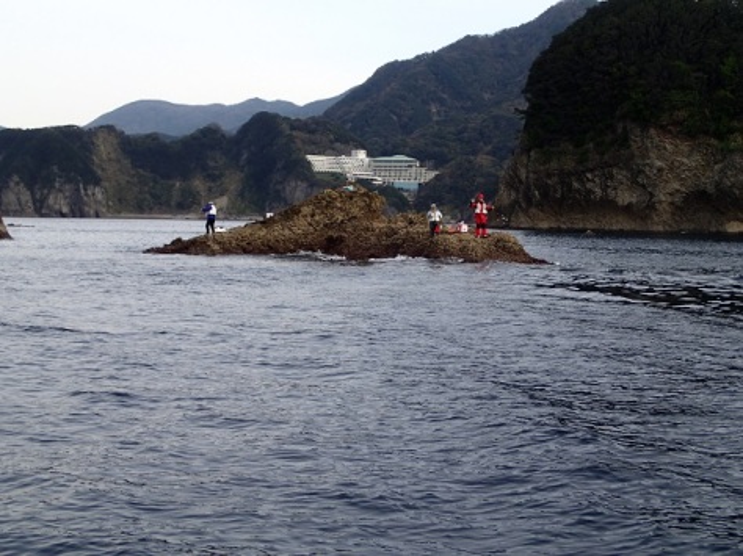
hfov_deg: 36.2
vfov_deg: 27.5
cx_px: 372
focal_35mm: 53
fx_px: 1137
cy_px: 278
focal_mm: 9.61
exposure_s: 1/500
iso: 100
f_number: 4.5
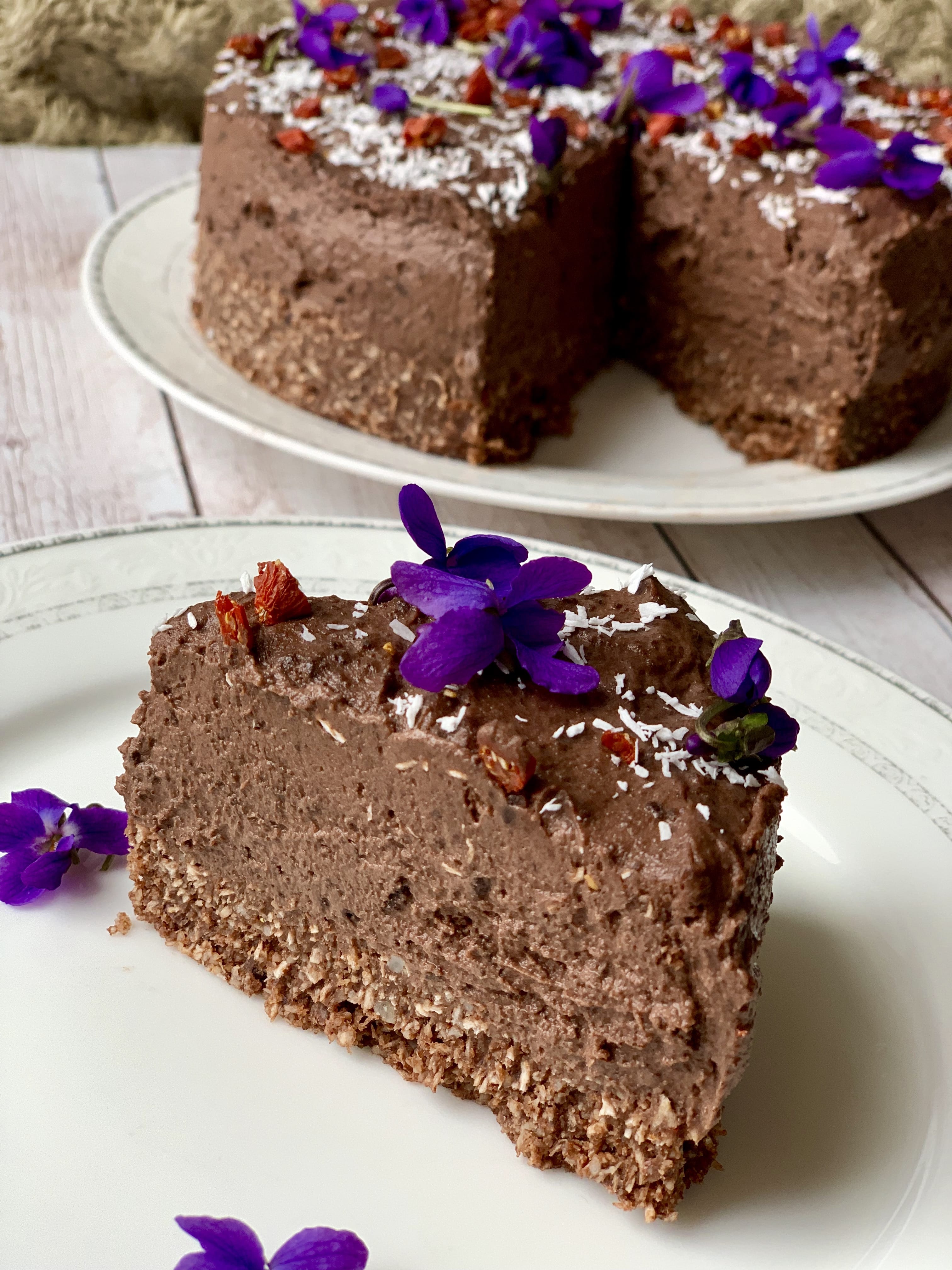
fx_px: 1907
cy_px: 635
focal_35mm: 52
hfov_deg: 28.0
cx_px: 476
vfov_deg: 36.8
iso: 64
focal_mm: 6
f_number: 2.4
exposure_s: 1/122
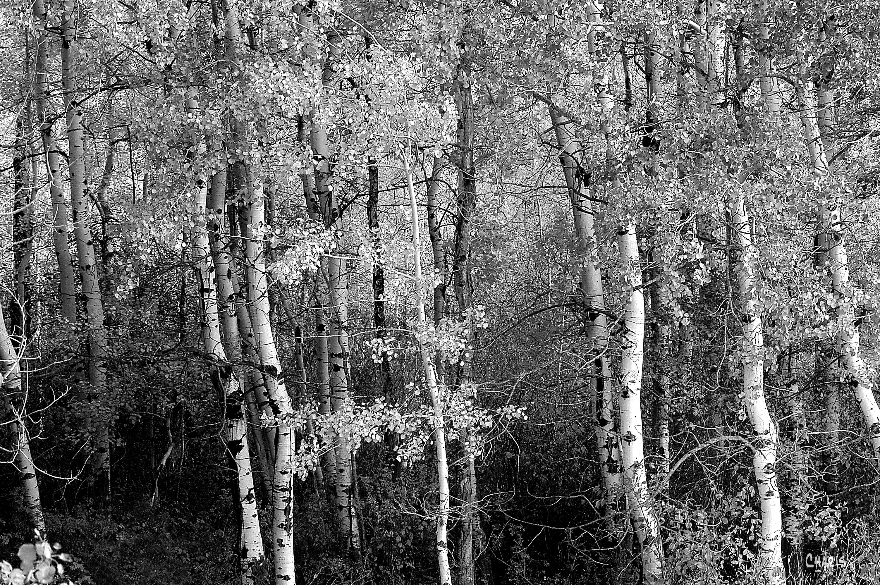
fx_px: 2931
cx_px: 440
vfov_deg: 11.4
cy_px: 292
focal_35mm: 120
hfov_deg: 17.1
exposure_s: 1/320
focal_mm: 80
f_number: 9
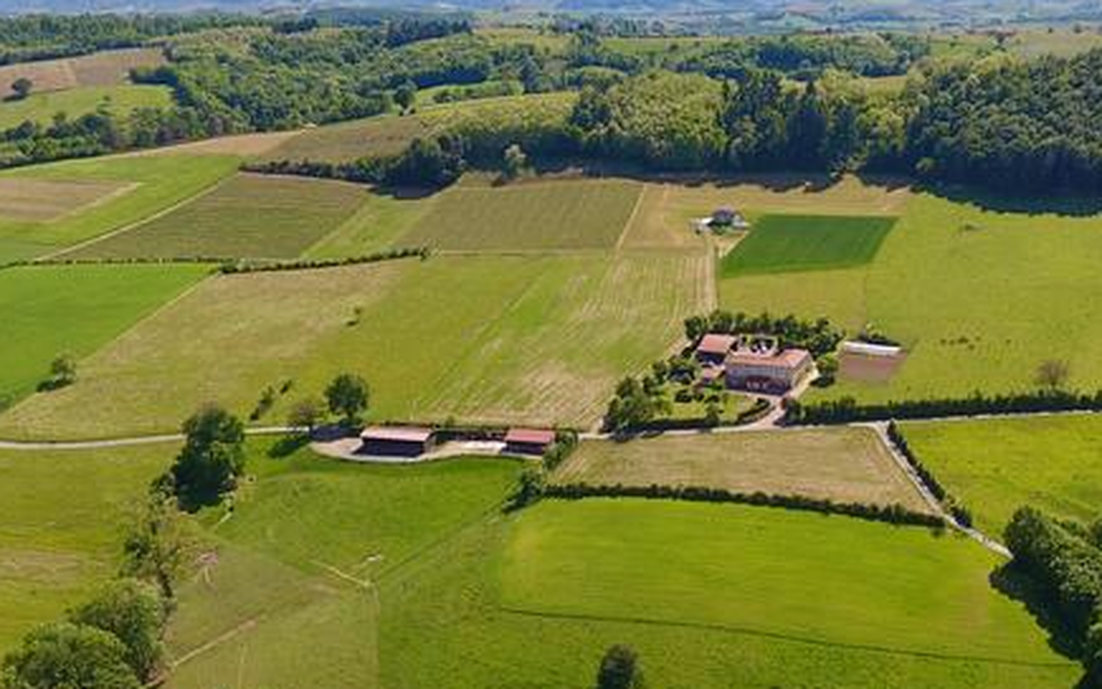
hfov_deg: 49.4
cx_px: 745
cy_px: 431
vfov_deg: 32.6
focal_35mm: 39
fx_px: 1171
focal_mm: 3.61
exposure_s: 1/720
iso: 100
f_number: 2.8
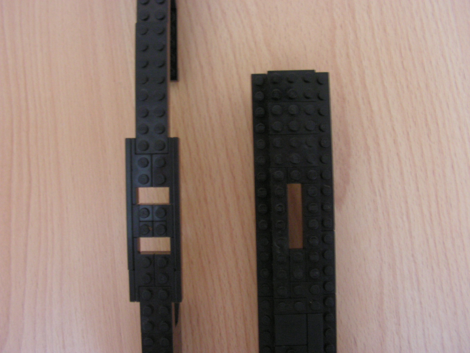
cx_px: 235
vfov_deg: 39.7
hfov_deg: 51.4
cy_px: 176
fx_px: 489
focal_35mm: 36
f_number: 3.2
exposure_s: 1/4
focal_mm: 6
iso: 200
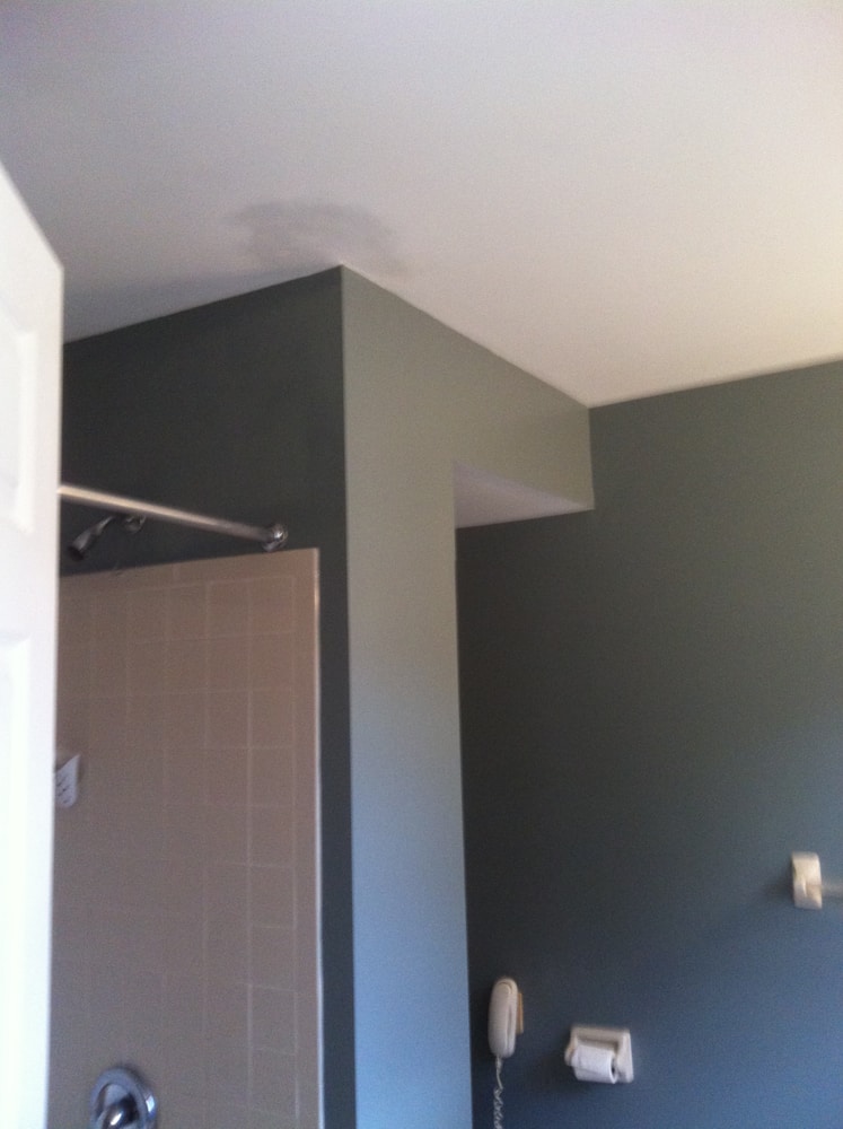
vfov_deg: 52.7
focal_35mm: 35
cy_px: 564
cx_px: 422
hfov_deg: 40.6
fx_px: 1139
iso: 200
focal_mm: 3.85
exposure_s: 1/15
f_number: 2.8
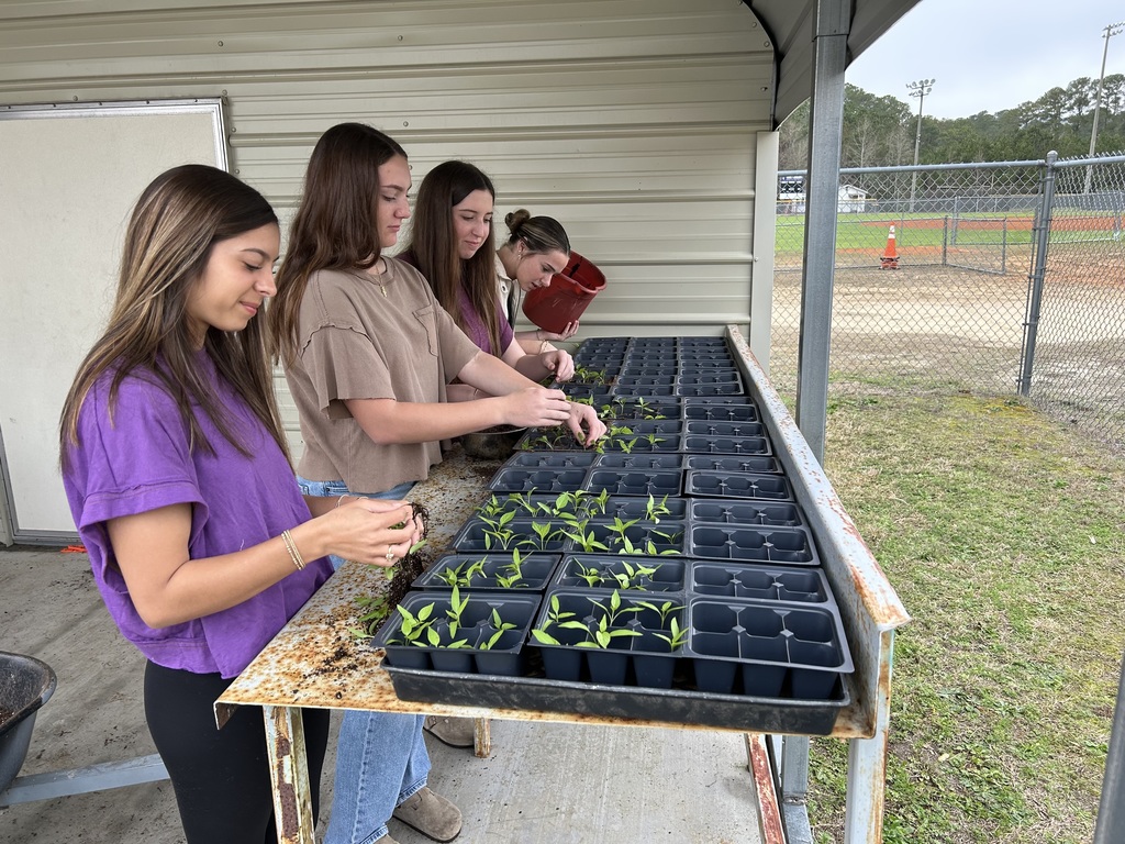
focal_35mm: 26
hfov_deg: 67.3
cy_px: 422
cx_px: 562
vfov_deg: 53.1
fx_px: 845
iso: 50
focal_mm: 5.7
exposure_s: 1/482
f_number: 1.5
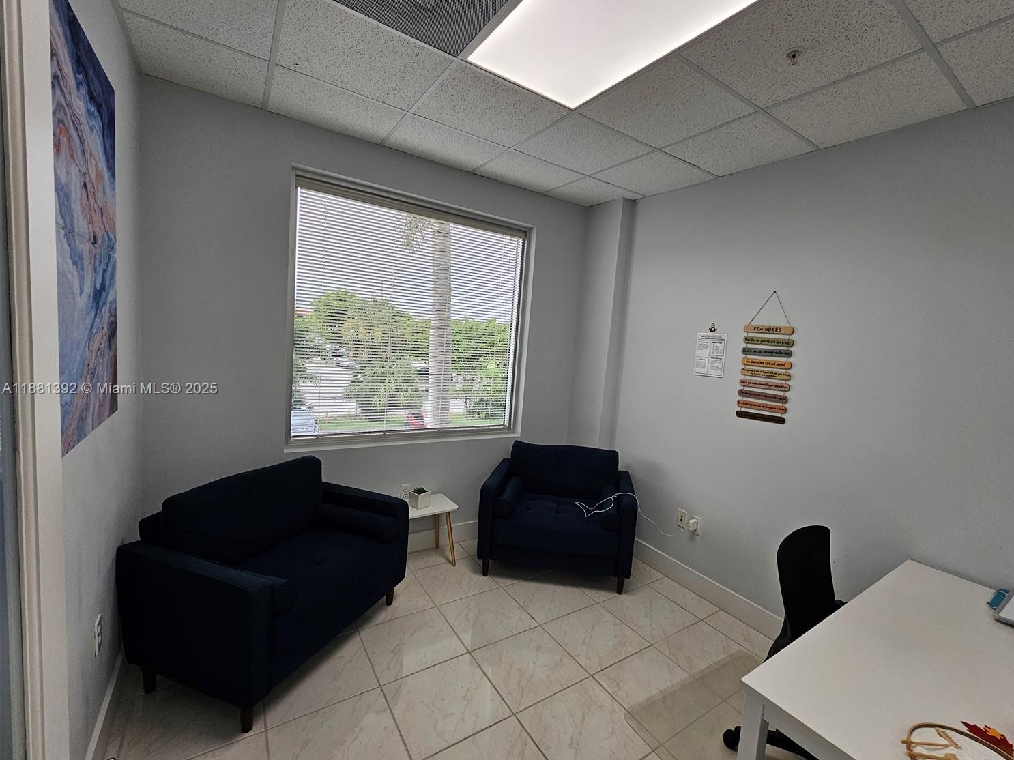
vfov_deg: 85.6
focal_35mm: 14
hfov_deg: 101.9
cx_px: 545
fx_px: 410
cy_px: 390
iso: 64
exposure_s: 1/120
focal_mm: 2.2
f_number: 2.2
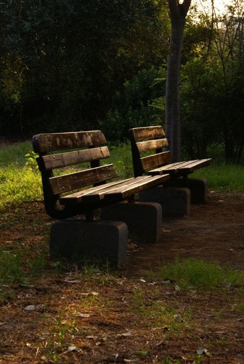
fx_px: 1065
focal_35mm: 105
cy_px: 182
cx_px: 122
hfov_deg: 13.1
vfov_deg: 19.4
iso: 400
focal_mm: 70
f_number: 14
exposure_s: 1/80
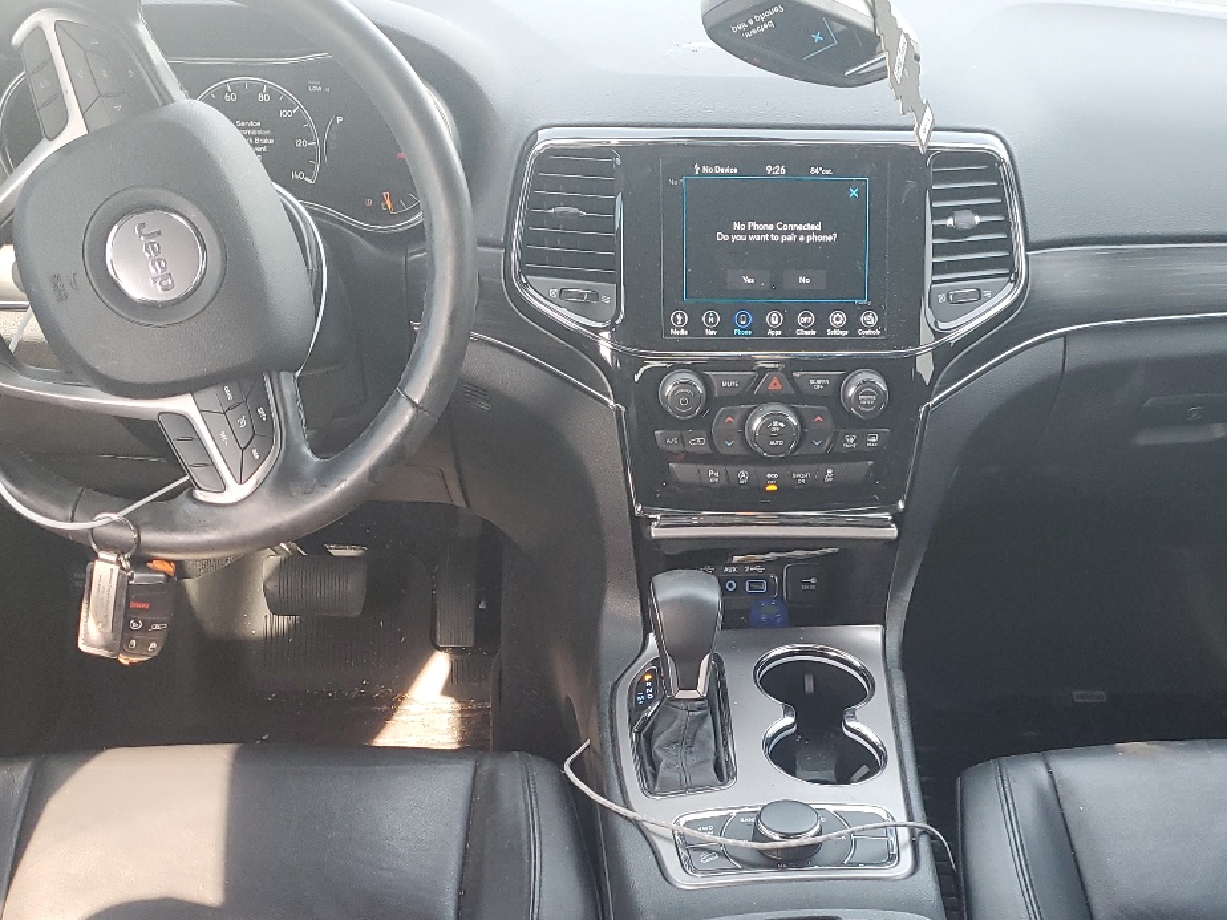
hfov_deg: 41.9
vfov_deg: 31.6
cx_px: 736
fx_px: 1595
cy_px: 698
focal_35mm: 45
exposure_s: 1/120
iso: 87
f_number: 1.5
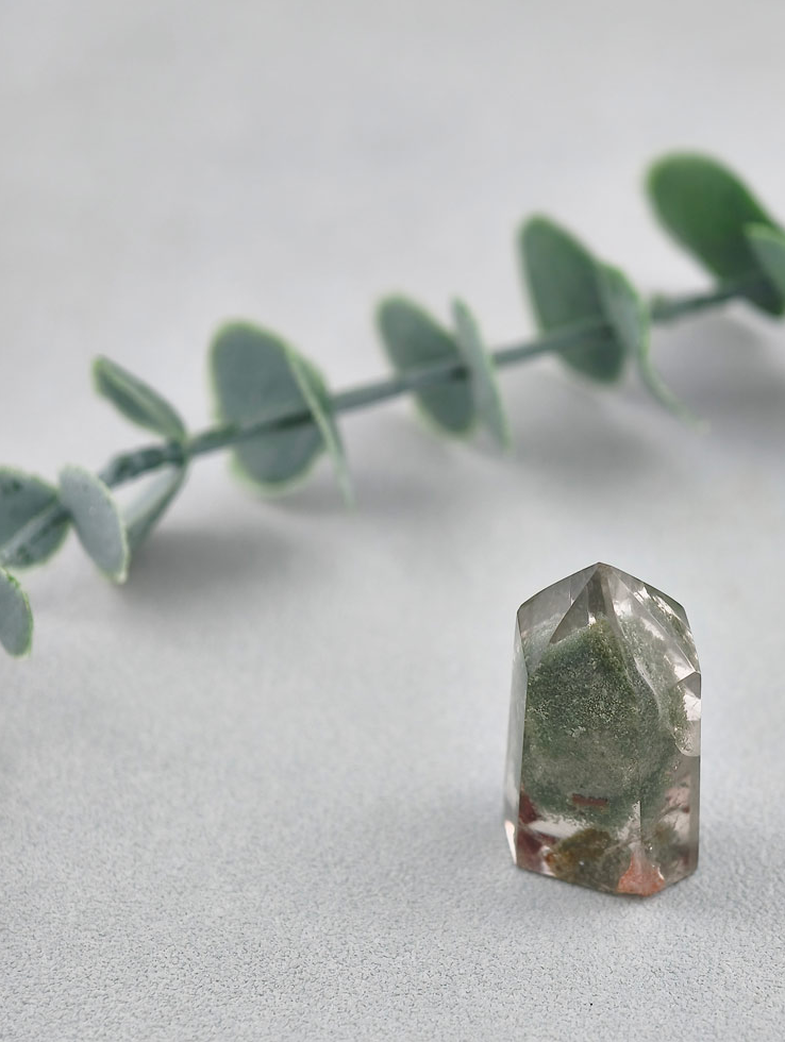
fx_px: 3016
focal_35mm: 100
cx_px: 458
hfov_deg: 14.8
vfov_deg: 19.6
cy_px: 568
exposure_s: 1/160
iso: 125
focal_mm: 22.48
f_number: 2.67
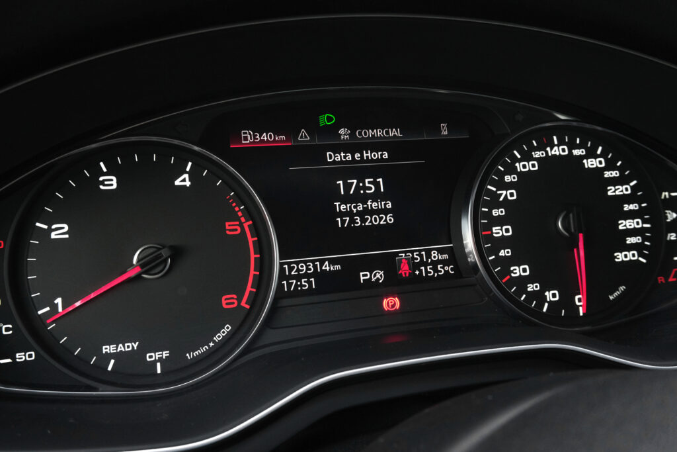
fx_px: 583
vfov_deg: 42.3
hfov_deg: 60.3
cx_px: 338
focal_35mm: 31
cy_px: 226
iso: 2500
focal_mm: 20.9
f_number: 7.1
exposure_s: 1/40
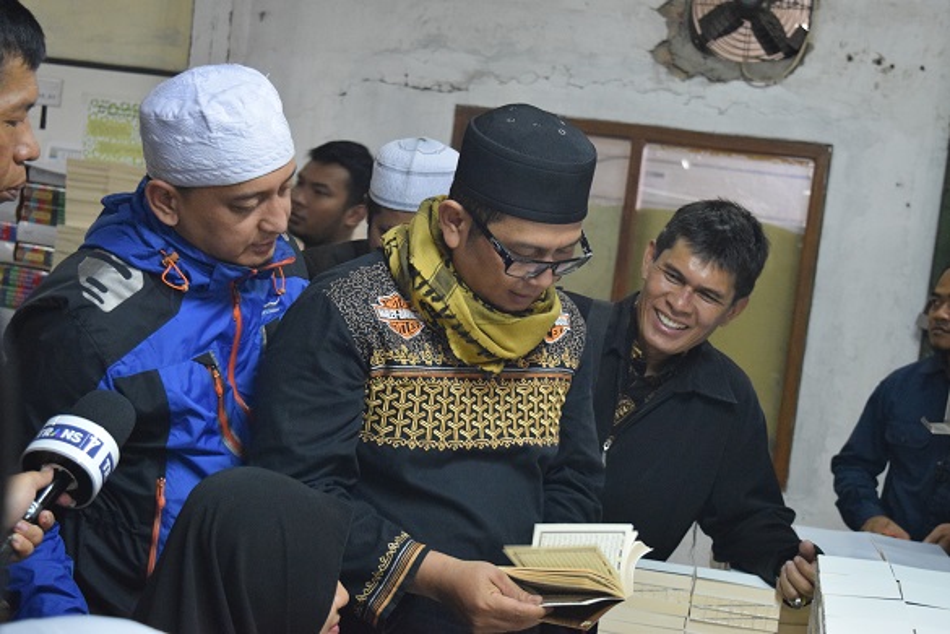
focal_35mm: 60
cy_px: 317
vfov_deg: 22.6
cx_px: 475
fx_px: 1583
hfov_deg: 33.4
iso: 3200
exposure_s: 1/60
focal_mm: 40
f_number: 4.8
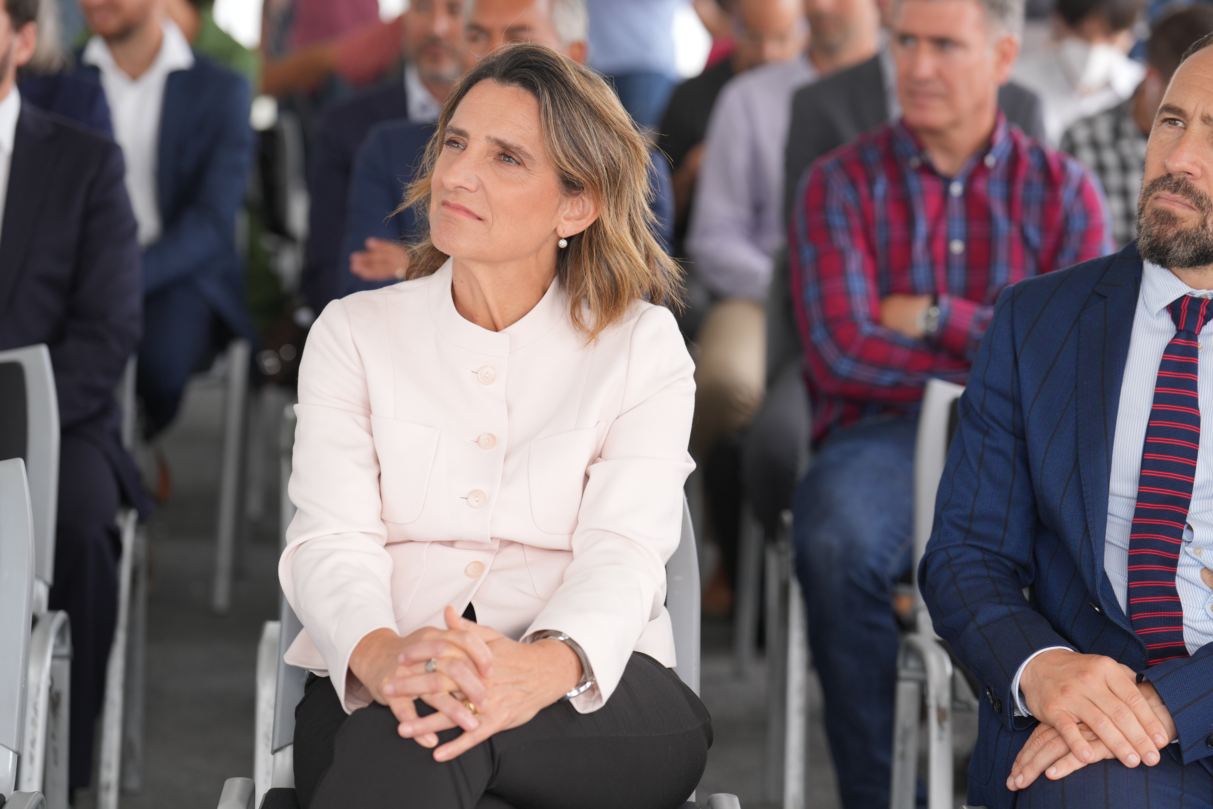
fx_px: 3740
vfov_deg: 12.3
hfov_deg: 18.4
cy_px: 404
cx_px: 606
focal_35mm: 111
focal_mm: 111
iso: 400
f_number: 3.5
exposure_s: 1/350
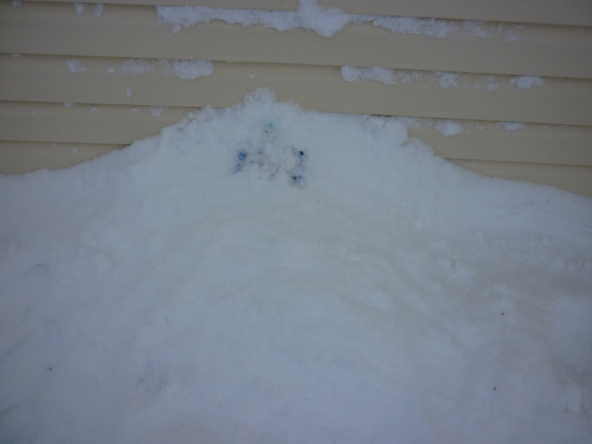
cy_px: 222
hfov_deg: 55.4
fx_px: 564
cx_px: 296
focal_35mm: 33
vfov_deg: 42.9
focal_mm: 5.5
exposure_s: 1/800
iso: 80
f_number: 2.8
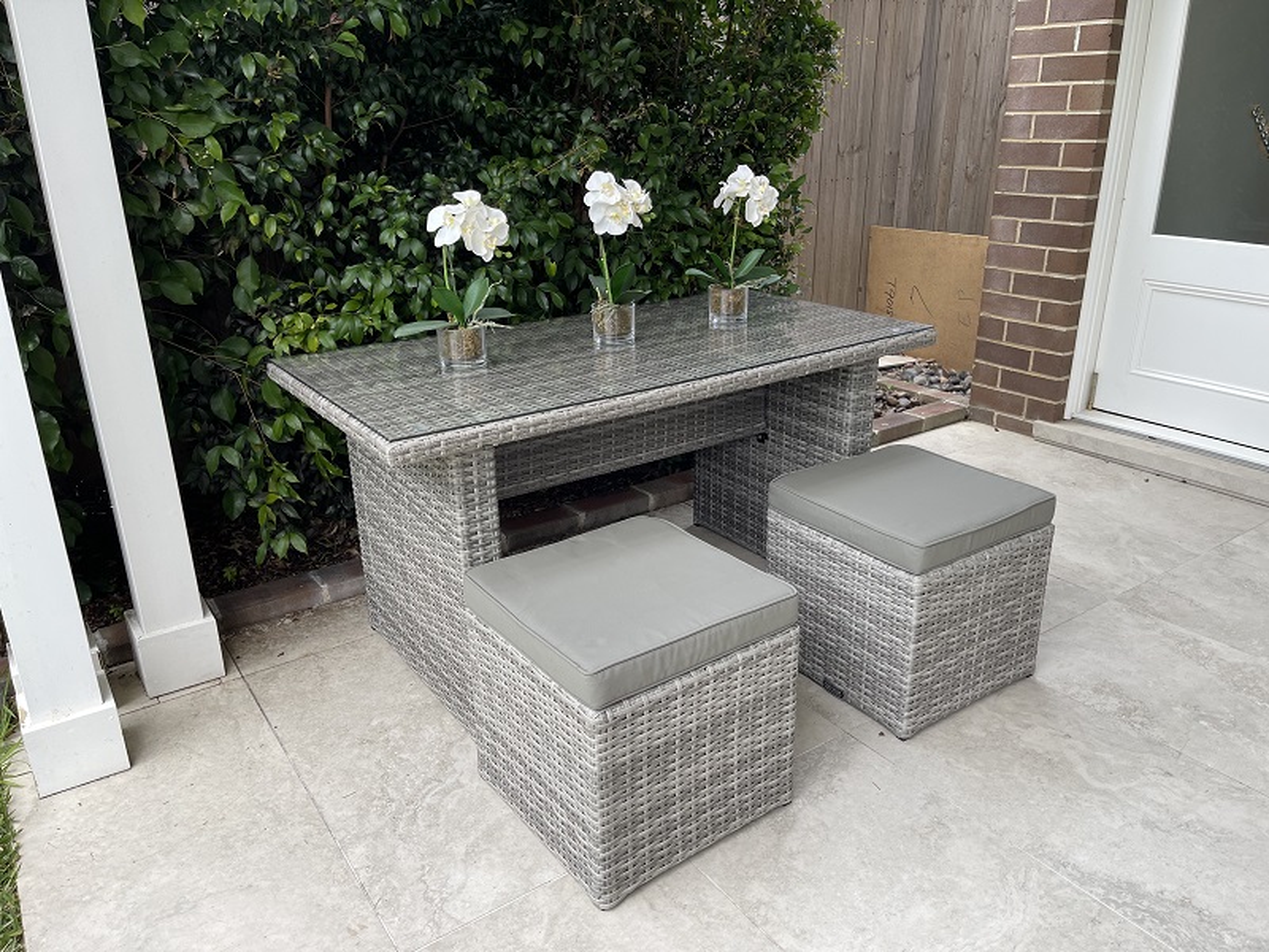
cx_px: 634
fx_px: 953
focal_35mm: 26
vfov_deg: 53.1
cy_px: 476
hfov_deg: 67.3
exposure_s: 1/407
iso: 32
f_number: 1.6
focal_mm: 5.1
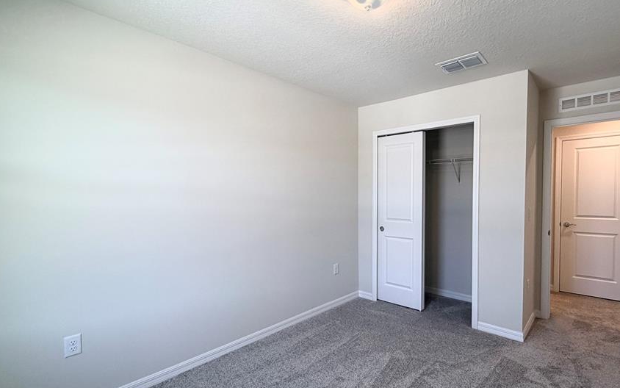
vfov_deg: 65.0
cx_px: 348
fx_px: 304
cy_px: 206
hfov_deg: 90.6
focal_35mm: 18
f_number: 2.2
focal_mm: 2.22
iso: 125
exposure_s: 1/120
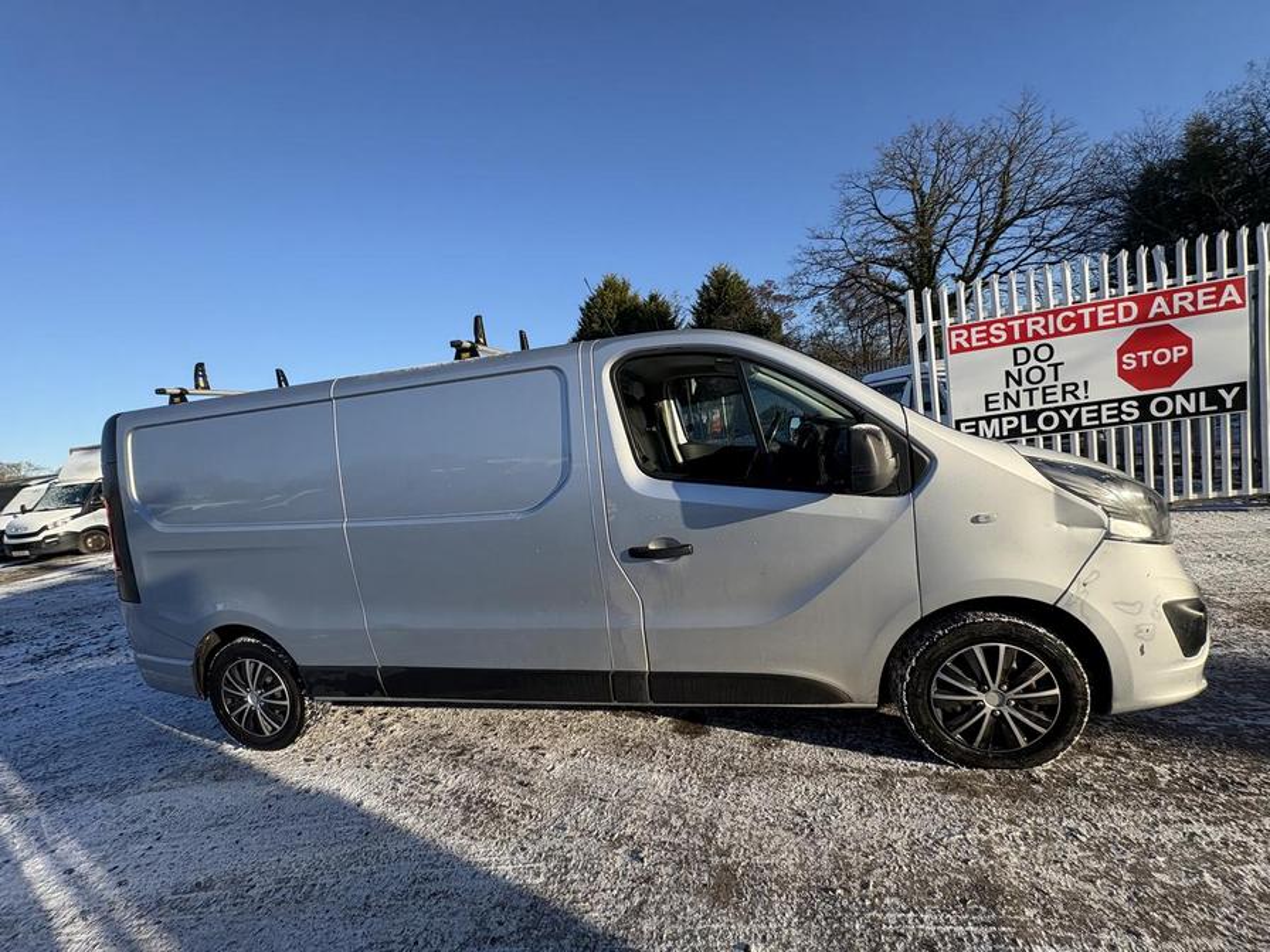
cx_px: 635
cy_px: 476
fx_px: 514
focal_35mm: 14
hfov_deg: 102.1
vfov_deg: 85.7
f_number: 2.2
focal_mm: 2.22
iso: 50
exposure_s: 1/804
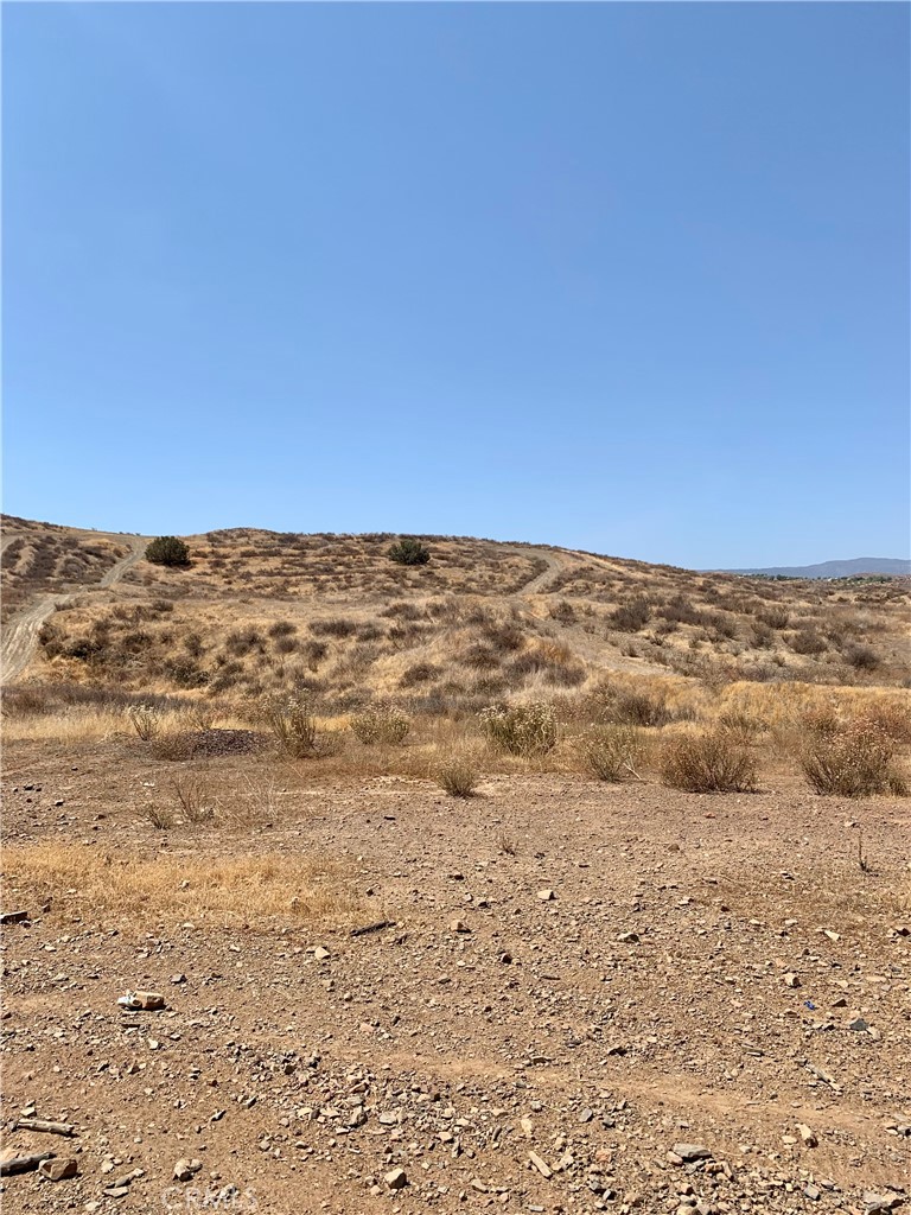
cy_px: 608
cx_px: 456
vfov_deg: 67.3
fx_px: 912
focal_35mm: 26
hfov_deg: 53.1
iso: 25
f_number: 1.8
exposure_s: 1/3185
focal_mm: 4.25
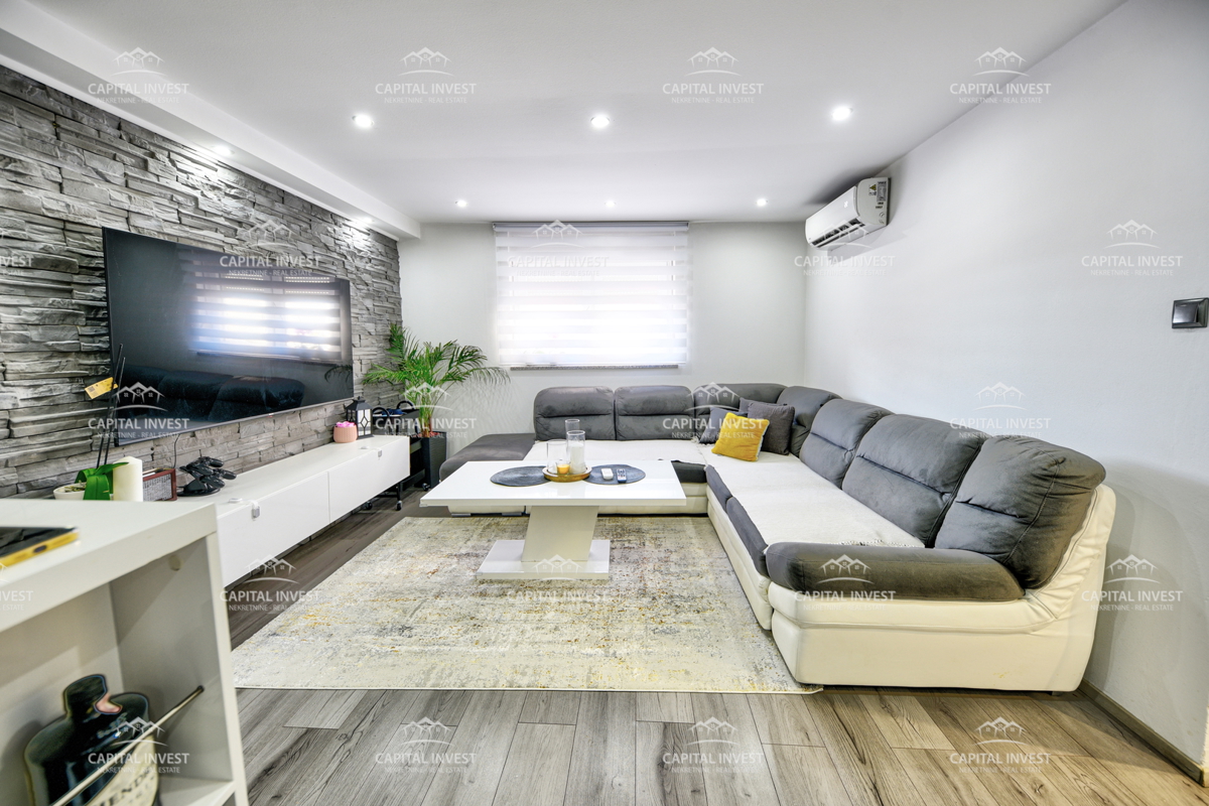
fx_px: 437
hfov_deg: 108.3
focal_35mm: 13
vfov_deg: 85.4
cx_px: 604
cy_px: 403
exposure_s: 1/10
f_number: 4
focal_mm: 13
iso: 100
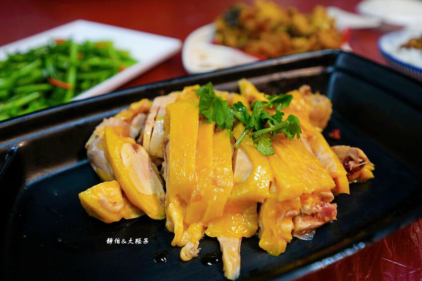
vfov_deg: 46.4
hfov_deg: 65.5
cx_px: 211
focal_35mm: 28
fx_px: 328
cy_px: 140
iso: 320
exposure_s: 1/40
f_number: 3.2
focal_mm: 28
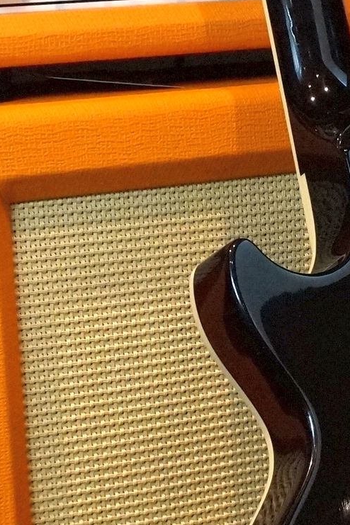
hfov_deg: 10.2
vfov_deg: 15.4
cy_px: 183
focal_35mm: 133
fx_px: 1939
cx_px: 350
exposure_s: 1/200
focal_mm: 24
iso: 3200
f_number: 6.3
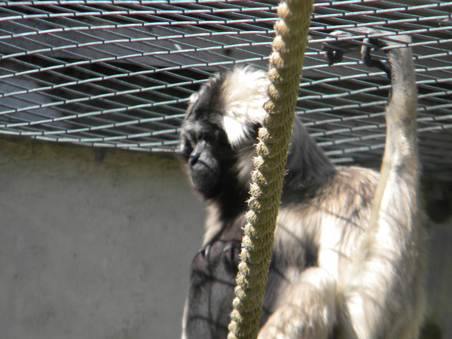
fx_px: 4374
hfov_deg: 5.9
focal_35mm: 335
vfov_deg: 4.4
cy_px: 170
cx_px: 226
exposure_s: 1/250
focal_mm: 60.7
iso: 97
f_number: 5.4
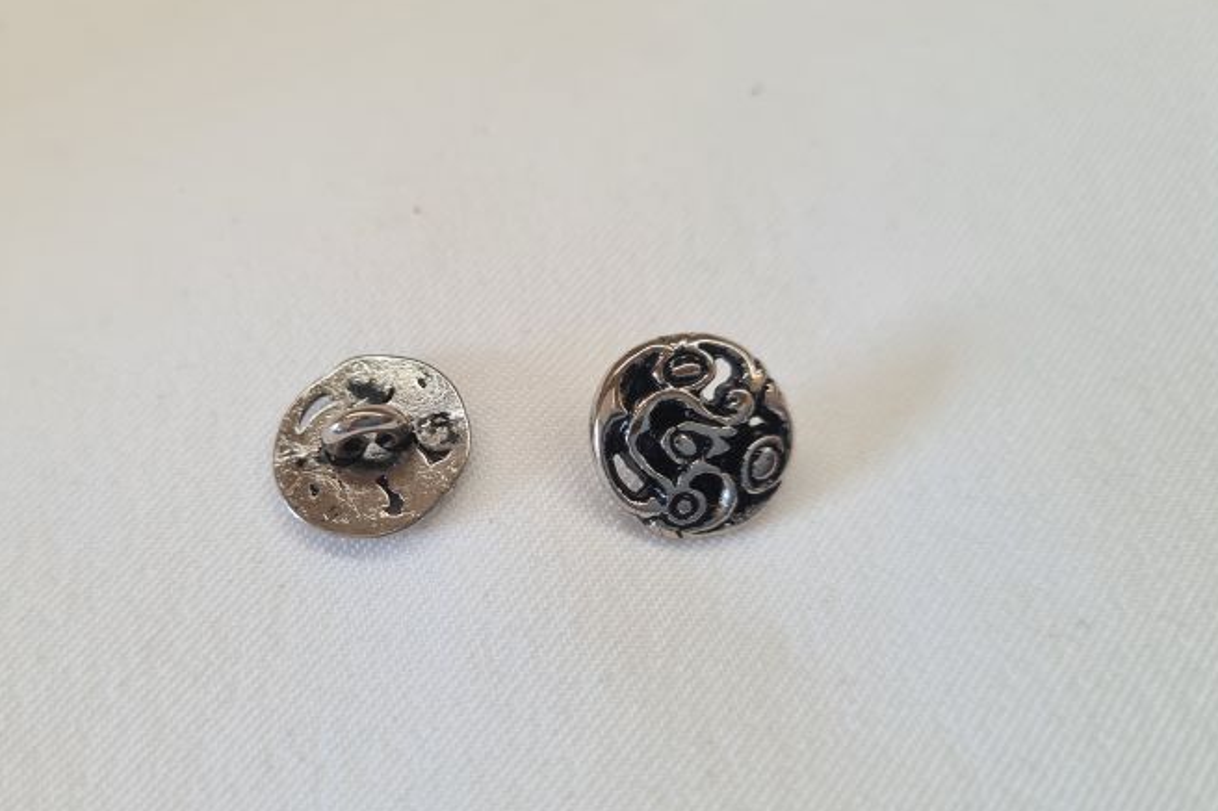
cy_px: 427
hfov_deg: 56.9
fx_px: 1116
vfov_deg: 39.9
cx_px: 499
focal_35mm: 33
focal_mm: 5.4
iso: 50
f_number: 1.8
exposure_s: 1/255
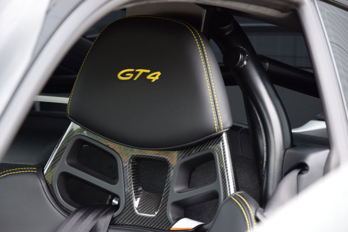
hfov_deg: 14.0
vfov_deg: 9.3
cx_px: 174
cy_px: 116
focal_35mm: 147
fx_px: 1421
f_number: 5.6
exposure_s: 1/160
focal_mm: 98
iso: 800
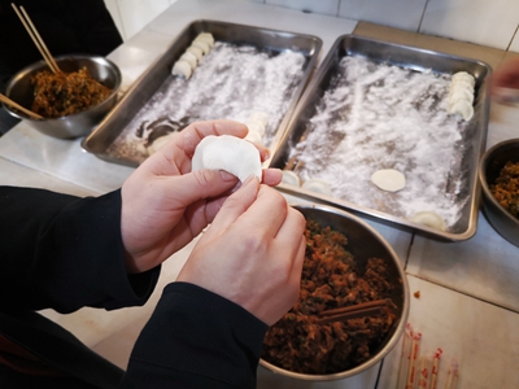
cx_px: 260
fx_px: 405
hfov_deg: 65.3
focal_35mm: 27
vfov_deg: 51.4
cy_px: 194
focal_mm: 3.95
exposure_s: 1/25
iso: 320
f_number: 1.8
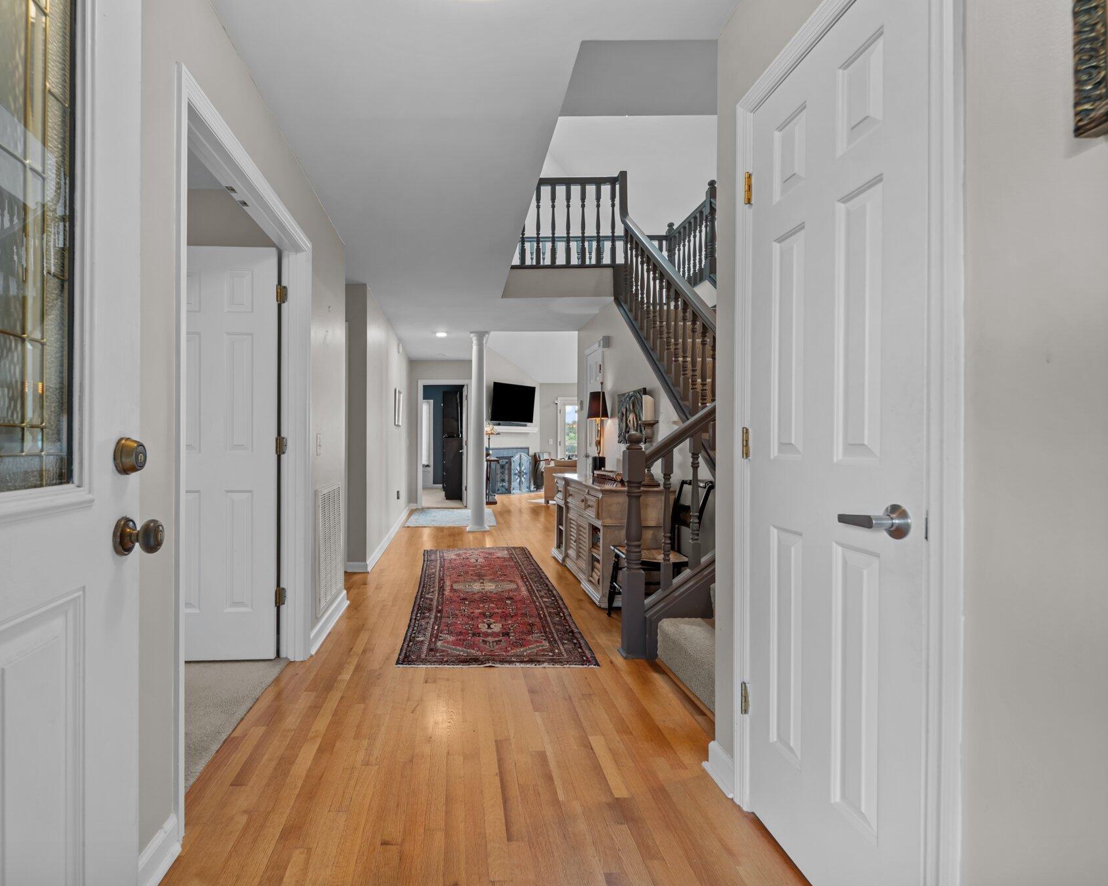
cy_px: 439
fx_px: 525
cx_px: 457
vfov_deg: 80.4
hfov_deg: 92.2
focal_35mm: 16
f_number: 8
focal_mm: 14
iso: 500
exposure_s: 1/1.67
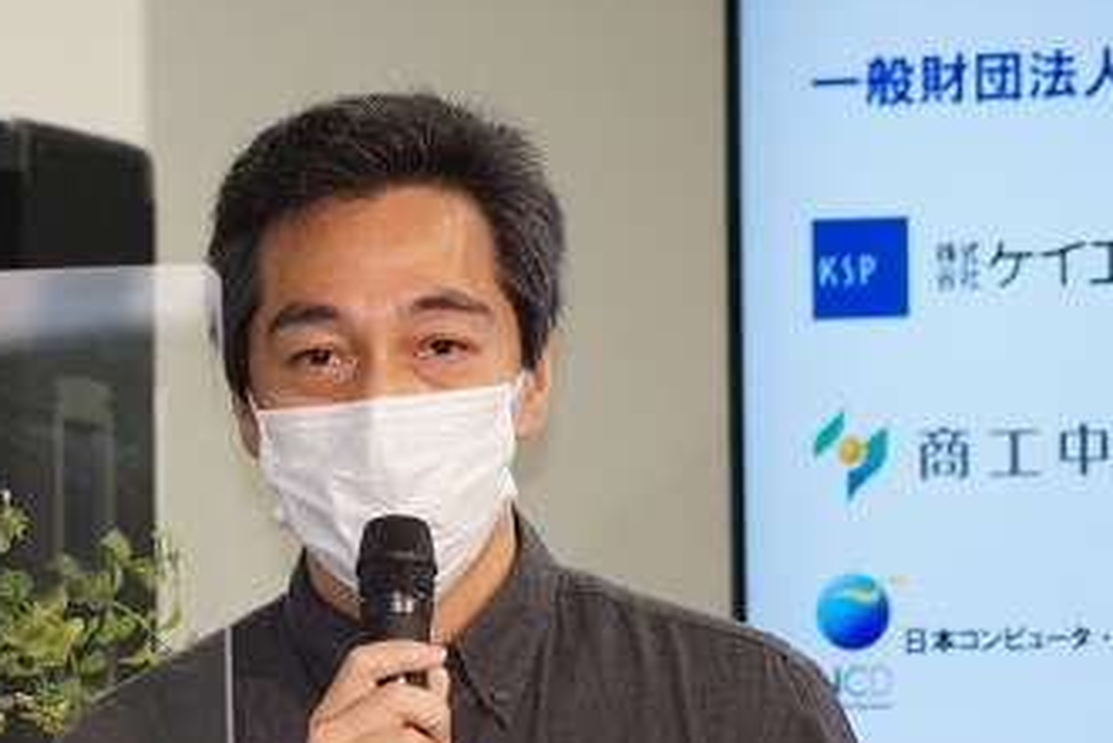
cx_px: 272
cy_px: 445
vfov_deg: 3.0
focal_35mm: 461
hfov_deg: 4.5
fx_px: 14258
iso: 1000
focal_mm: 200
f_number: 5.6
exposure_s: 1/160
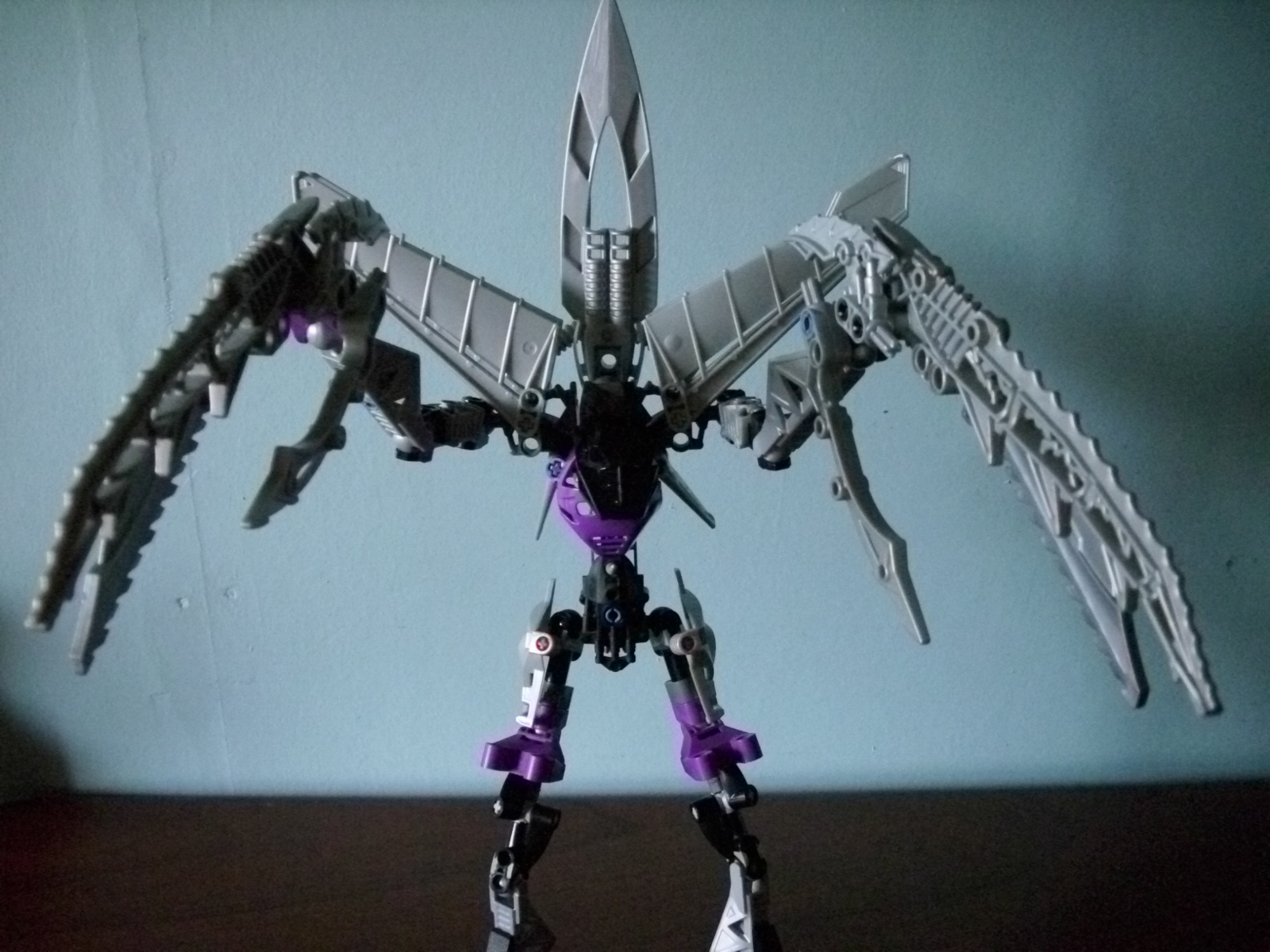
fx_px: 1137
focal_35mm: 31
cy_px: 476
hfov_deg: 58.4
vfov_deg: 45.4
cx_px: 635
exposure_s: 1/60
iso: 800
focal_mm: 6.2
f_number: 2.8
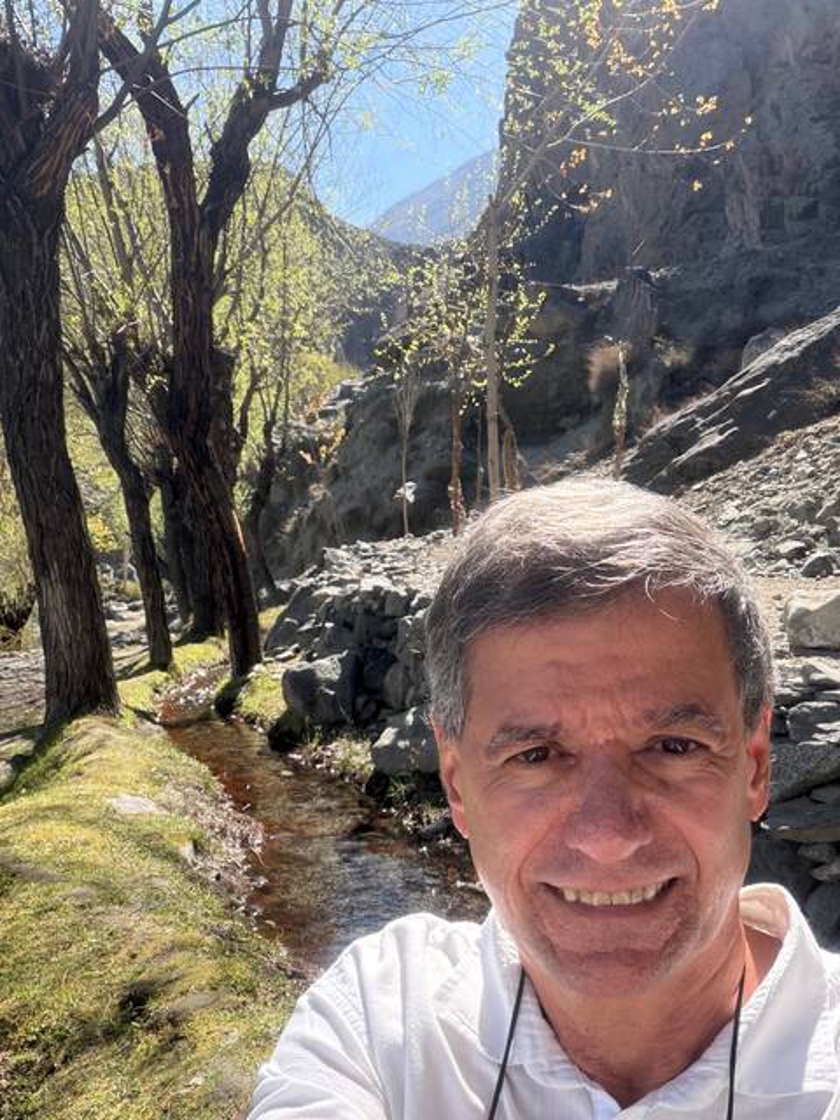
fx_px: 971
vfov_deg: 60.0
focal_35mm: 30
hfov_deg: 46.8
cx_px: 420
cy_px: 560
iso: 40
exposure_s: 1/501
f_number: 1.9
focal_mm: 2.71
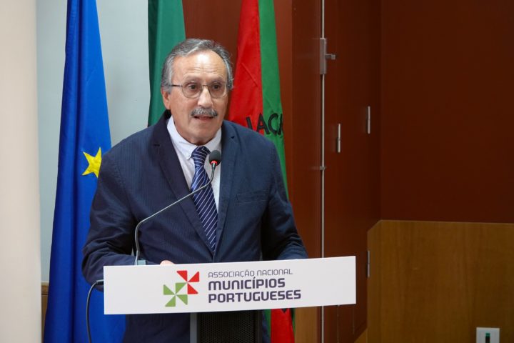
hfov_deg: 12.5
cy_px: 172
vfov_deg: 8.4
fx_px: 2341
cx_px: 257
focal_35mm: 164
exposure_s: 1/80
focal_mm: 60.29
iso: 800
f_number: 4
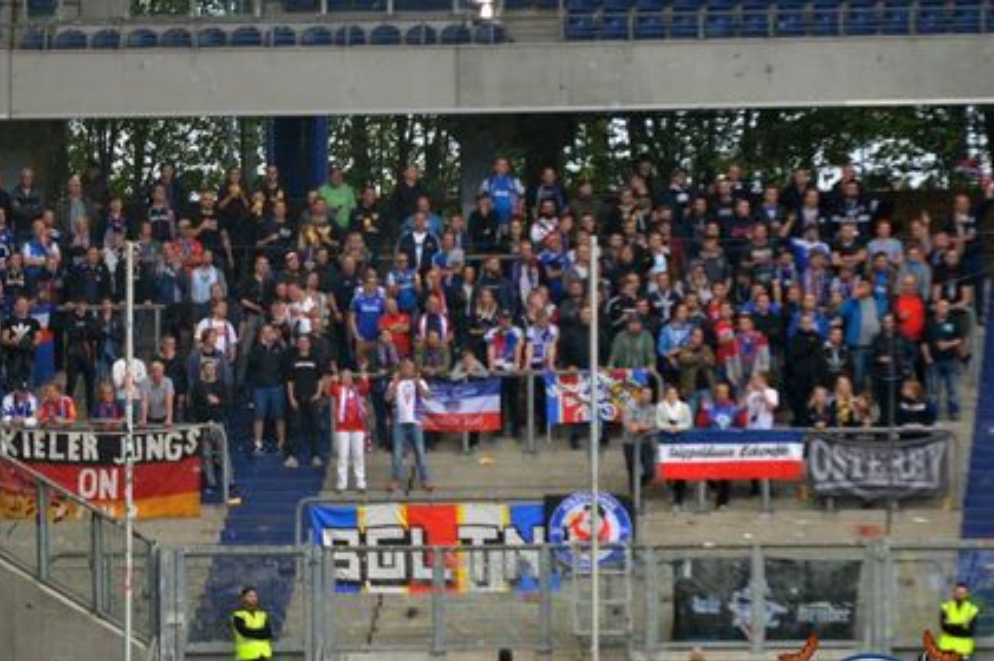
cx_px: 326
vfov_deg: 4.7
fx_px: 8130
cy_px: 390
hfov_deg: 7.0
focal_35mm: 295
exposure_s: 1/200
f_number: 2.8
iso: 500
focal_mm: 145
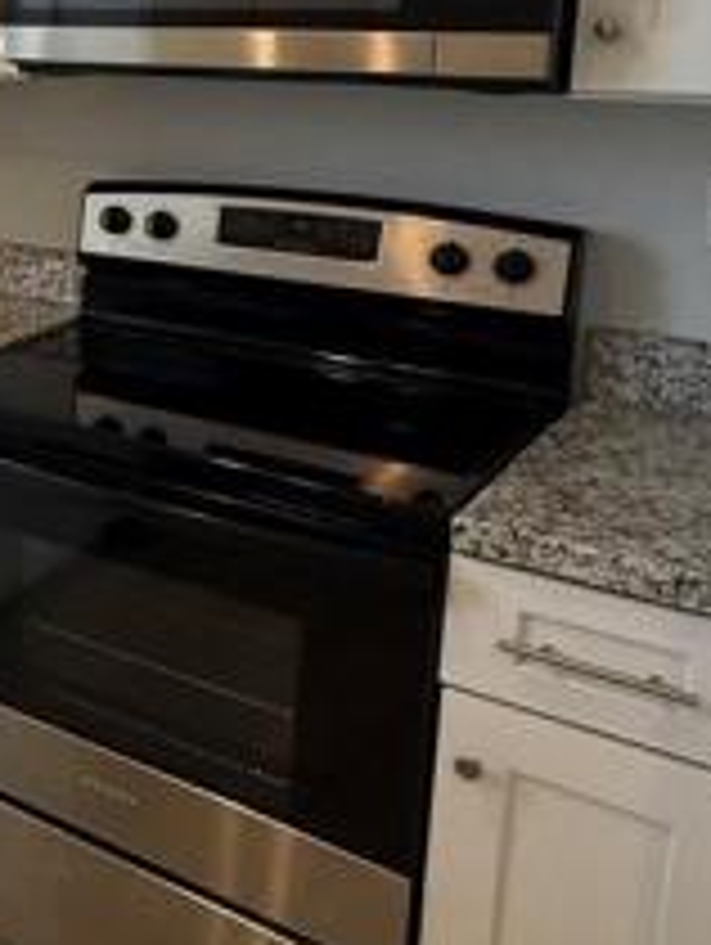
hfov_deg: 24.1
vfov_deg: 38.6
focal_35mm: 48
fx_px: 1312
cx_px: -346
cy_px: 234
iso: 200
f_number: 2.2
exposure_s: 1/120
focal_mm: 2.22
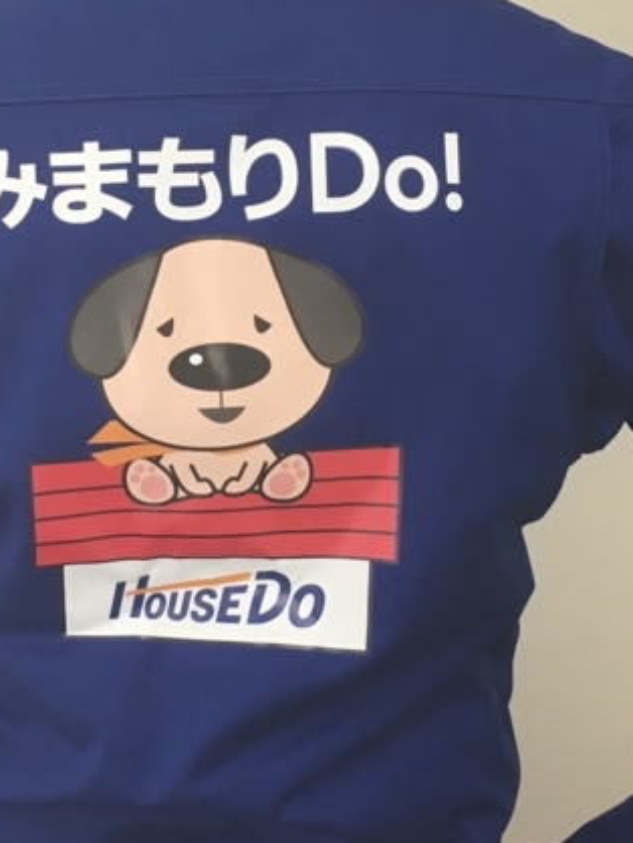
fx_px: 1729
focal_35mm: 71
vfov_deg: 27.4
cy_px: 385
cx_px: 206
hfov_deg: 20.7
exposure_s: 1/33
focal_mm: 4.15
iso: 32
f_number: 2.2
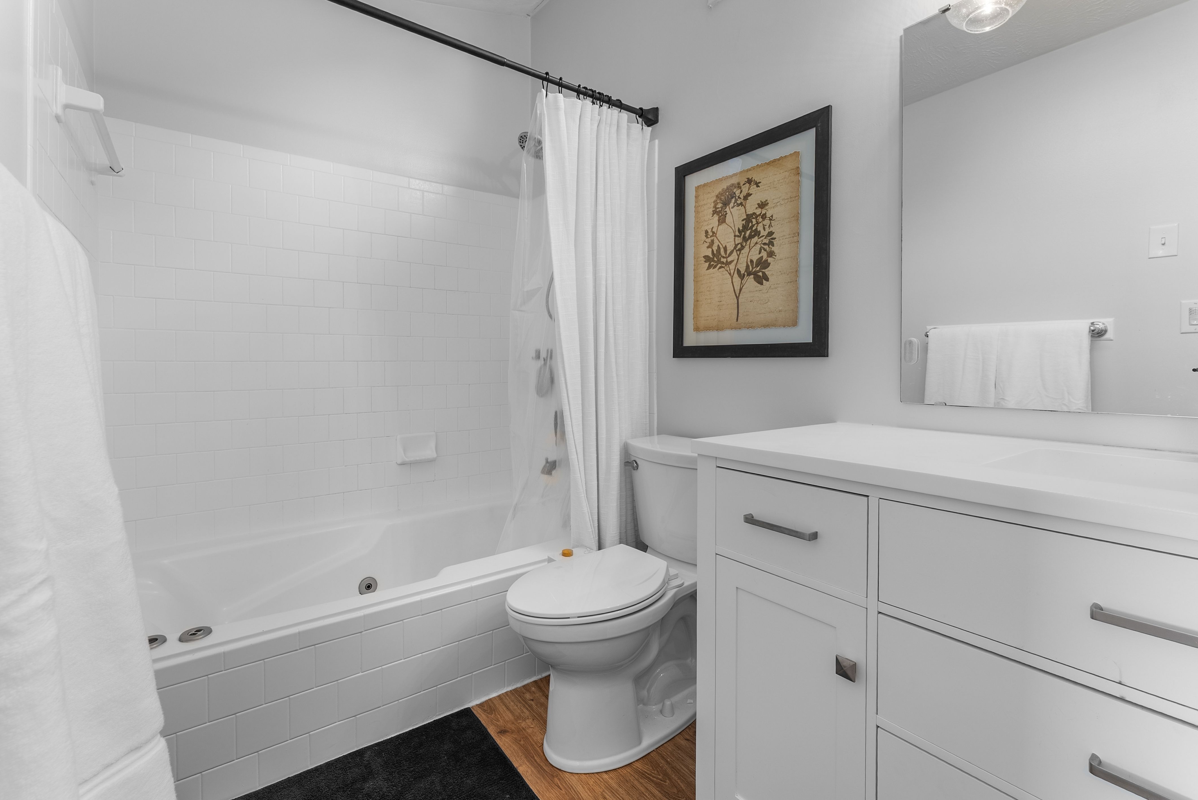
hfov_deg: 104.2
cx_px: 599
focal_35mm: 14
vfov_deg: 81.3
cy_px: 400
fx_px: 466
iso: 100
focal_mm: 14
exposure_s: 1
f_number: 9
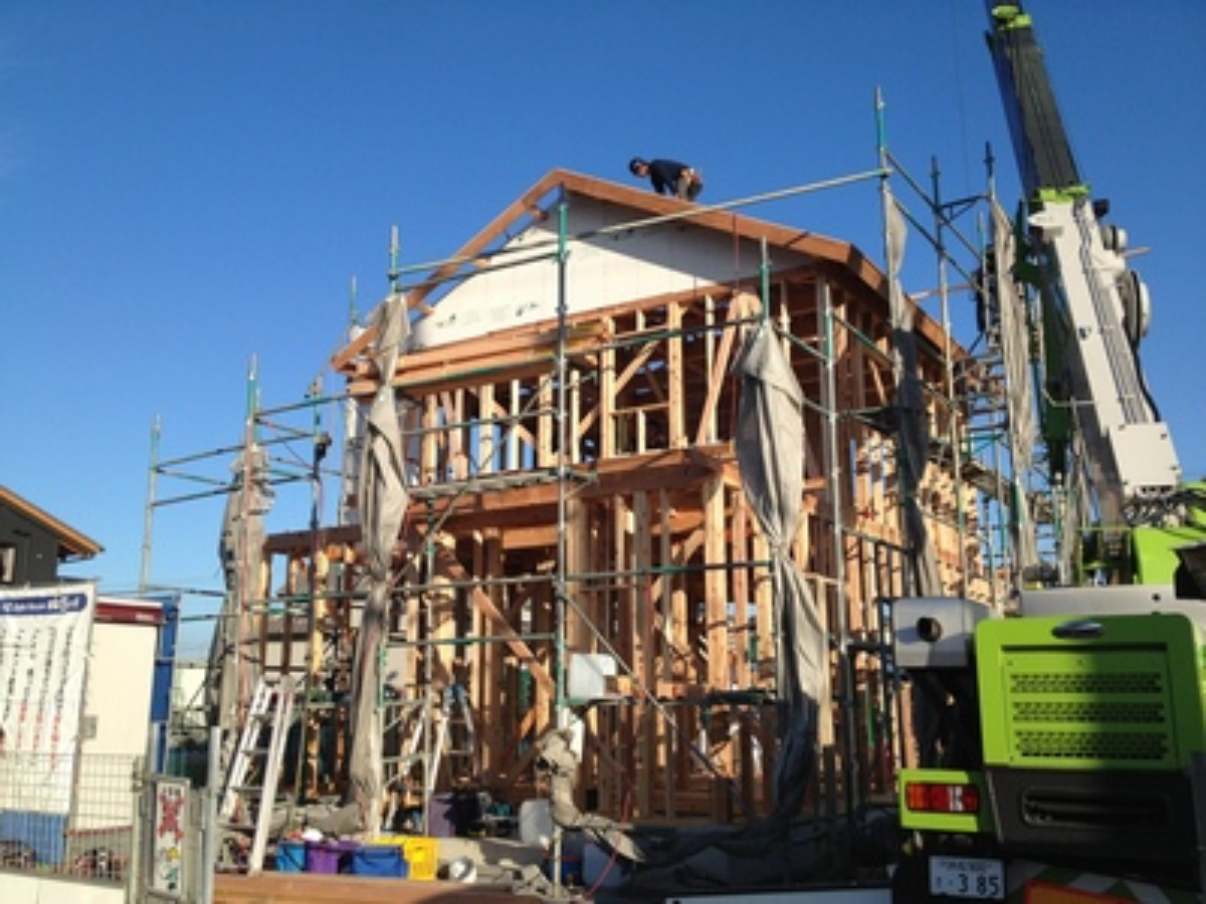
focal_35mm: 35
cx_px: 603
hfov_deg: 52.6
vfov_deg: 40.7
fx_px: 1219
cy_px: 452
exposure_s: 1/1453
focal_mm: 4.28
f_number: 2.4
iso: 50
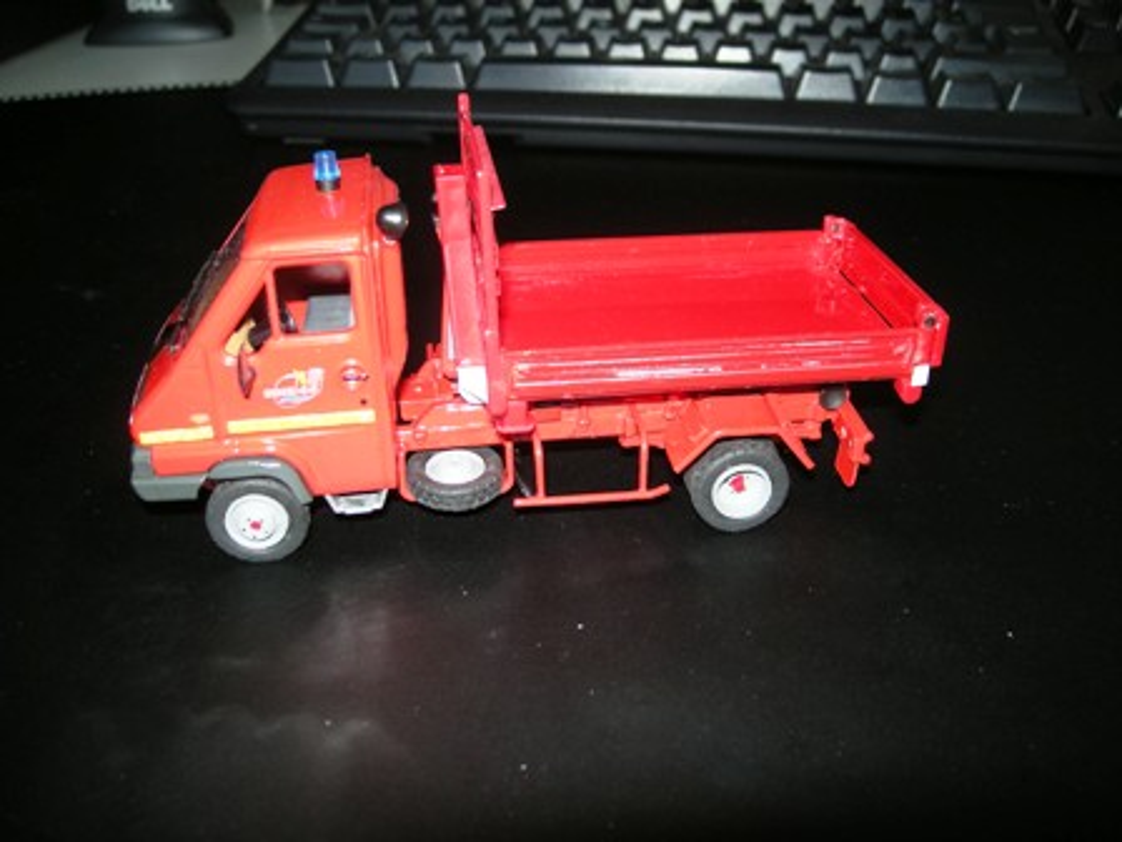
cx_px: 561
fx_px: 1134
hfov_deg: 52.6
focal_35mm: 35
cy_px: 421
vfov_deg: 40.7
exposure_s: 1/60
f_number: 2.8
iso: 64
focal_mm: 5.7
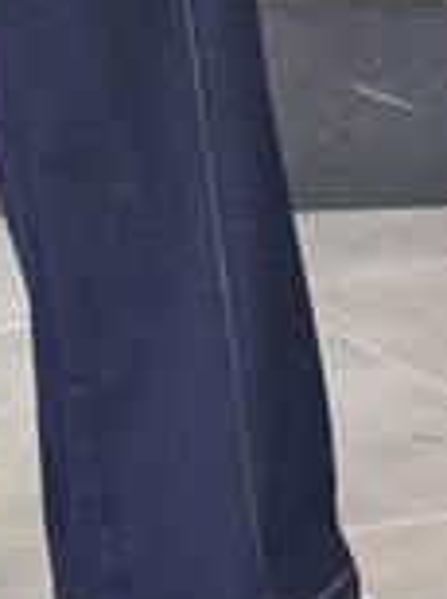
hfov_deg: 5.5
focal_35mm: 269
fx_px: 4644
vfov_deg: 7.3
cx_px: -12
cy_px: 21
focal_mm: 16.89
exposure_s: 1/121
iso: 400
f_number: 2.8
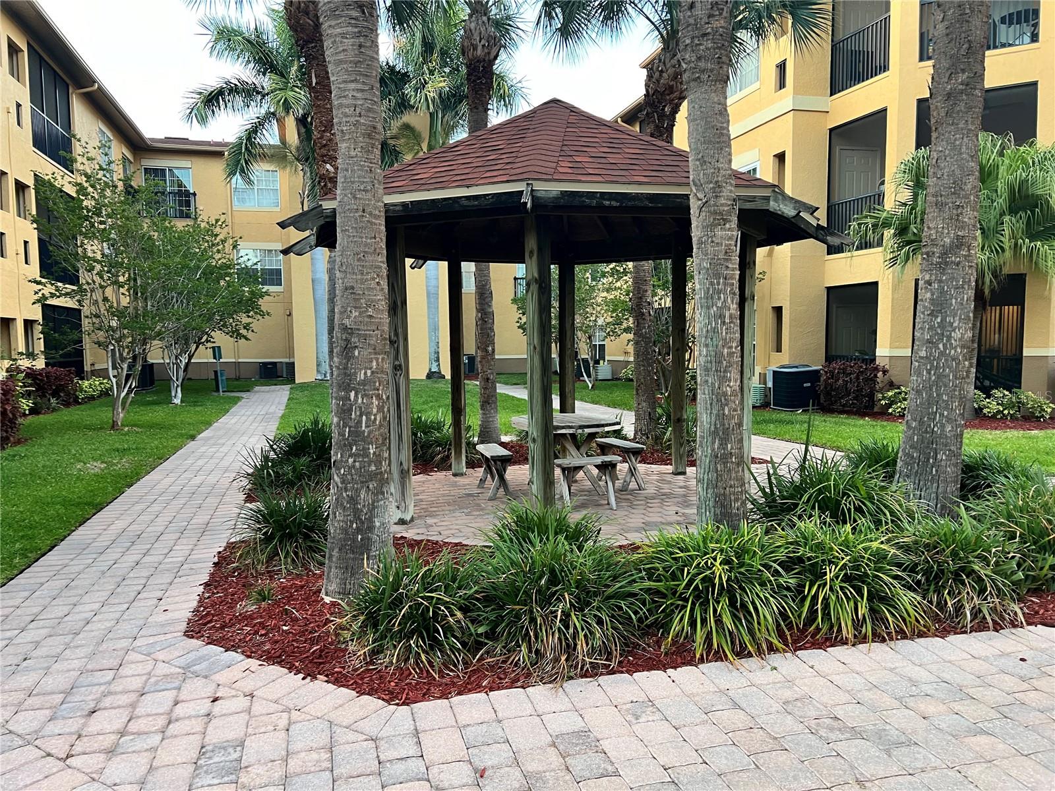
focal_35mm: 26
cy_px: 396
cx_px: 528
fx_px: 792
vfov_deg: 53.1
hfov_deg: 67.3
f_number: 1.5
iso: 160
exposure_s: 1/60
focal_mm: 5.7
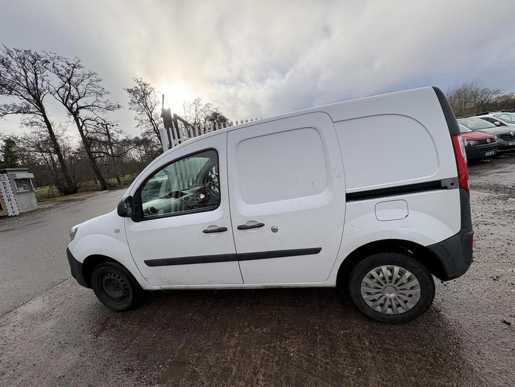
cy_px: 194
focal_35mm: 14
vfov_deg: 85.7
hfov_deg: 102.1
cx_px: 258
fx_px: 208
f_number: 2.2
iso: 40
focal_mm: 2.22
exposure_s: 1/771
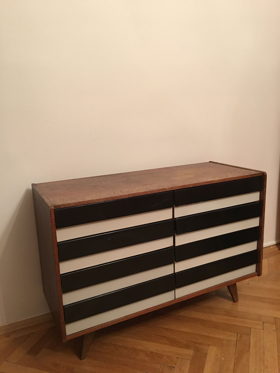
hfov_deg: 48.2
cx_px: 140
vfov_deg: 61.7
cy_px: 186
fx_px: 313
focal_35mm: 29
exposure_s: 1/10
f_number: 2.2
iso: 100
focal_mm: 4.15
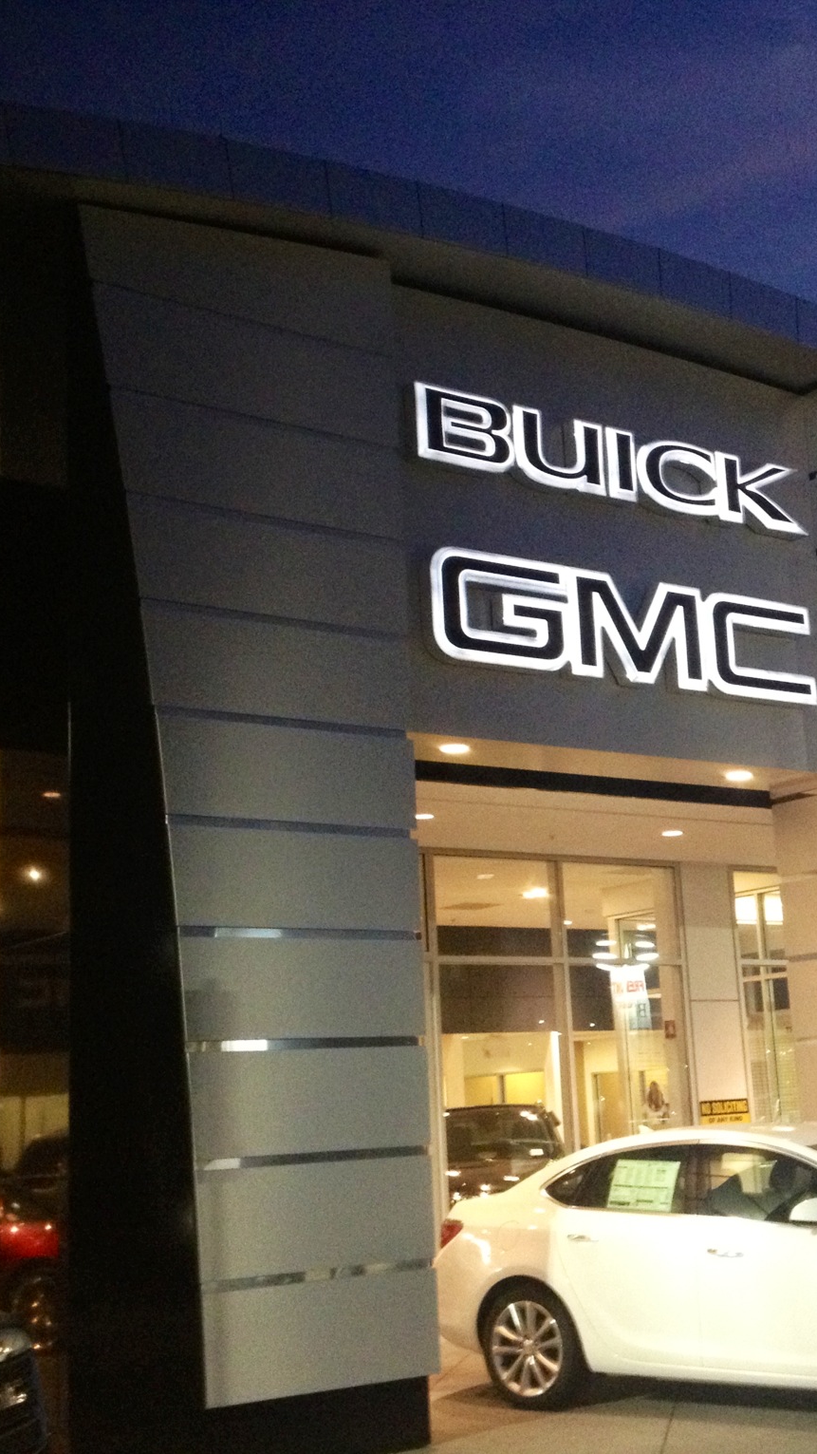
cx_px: 508
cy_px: 727
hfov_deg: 23.4
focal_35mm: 51
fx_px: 1964
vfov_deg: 40.6
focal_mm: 4.28
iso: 400
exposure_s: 1/17
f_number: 2.4
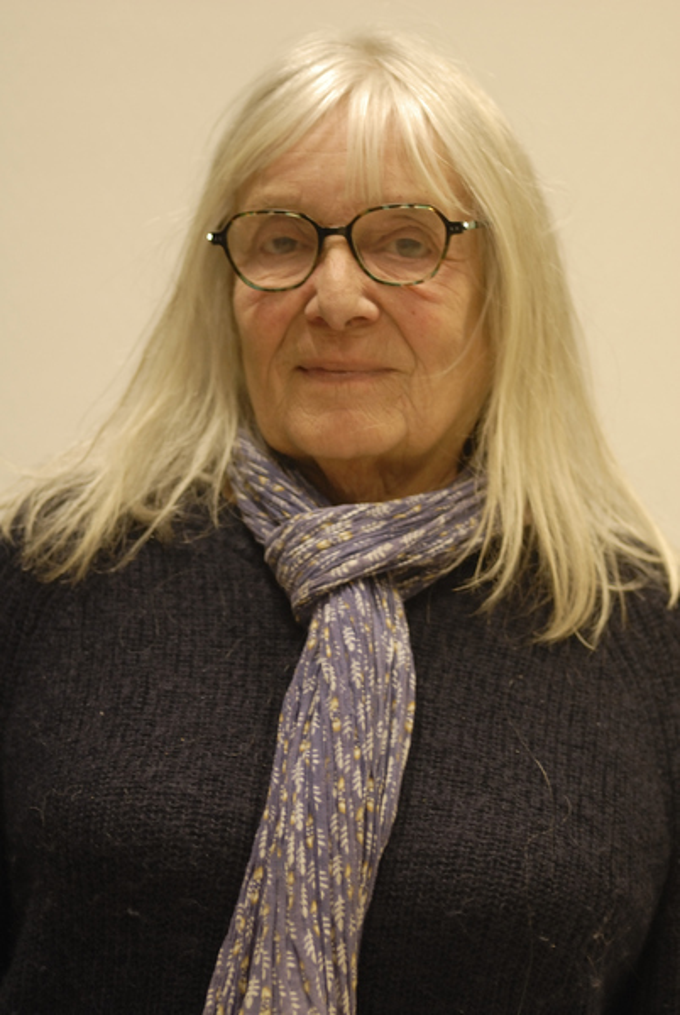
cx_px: 340
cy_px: 508
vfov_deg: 7.6
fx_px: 7623
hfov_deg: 5.1
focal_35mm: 270
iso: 640
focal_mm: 180
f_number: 2.8
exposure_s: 1/60
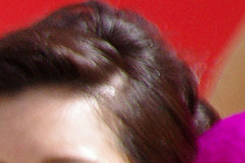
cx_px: -596
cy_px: 265
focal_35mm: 2943
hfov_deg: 0.7
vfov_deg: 0.5
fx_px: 20004
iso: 400
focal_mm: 260
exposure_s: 1/800
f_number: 6.3
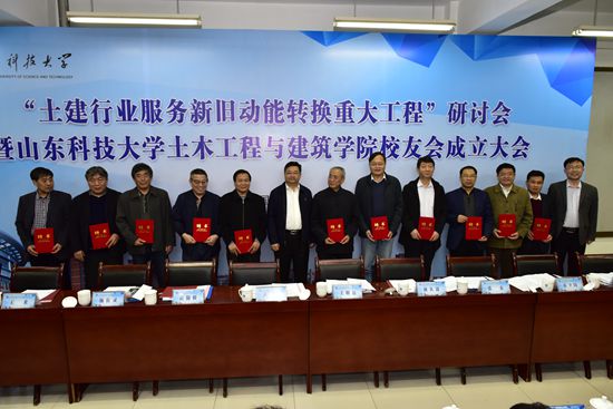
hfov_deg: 73.7
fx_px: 409
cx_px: 306
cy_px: 204
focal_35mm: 24
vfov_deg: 53.2
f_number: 6.3
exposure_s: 1/60
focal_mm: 24
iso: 900
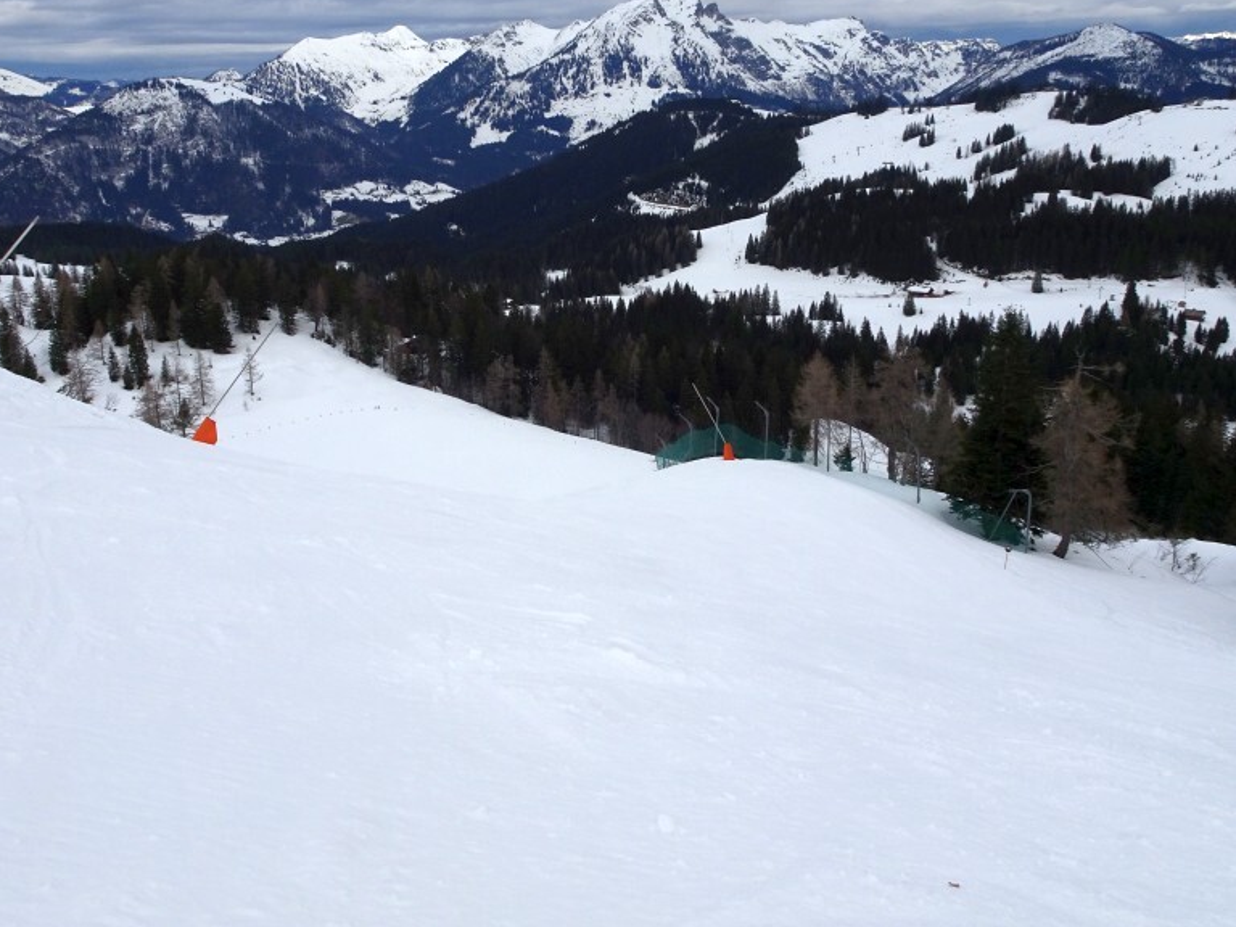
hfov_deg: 56.7
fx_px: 1143
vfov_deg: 44.0
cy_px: 389
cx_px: 566
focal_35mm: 32
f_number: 3.5
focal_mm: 4.1
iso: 80
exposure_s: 1/640
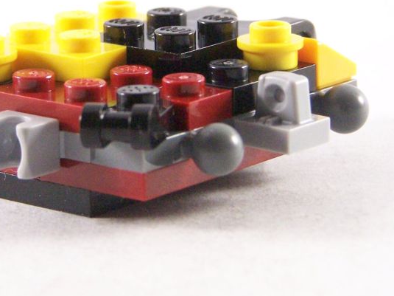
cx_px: 124
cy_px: 52
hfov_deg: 8.8
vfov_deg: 6.6
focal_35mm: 224
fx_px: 2549
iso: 400
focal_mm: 19.4
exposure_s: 1/60
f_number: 3.2
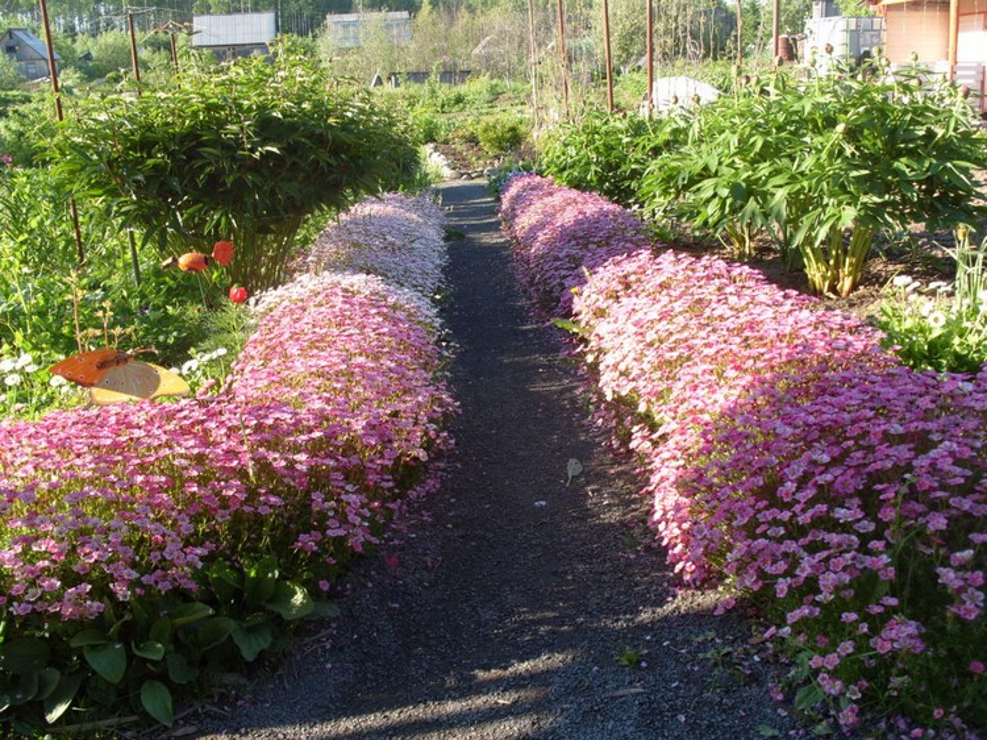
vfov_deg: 40.7
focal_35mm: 35
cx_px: 494
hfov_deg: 52.6
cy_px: 370
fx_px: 998
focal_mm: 7.8
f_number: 4.4
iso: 80
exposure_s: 1/180
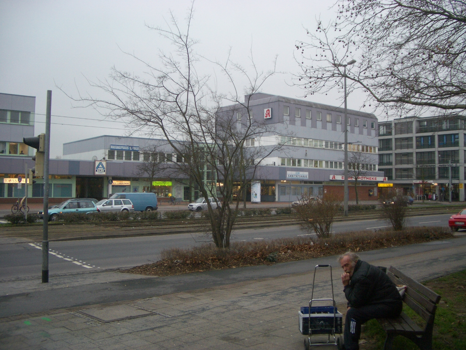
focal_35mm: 35
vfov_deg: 40.7
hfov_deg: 52.6
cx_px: 233
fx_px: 471
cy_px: 175
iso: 100
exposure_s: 1/100
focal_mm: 5.8
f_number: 2.6
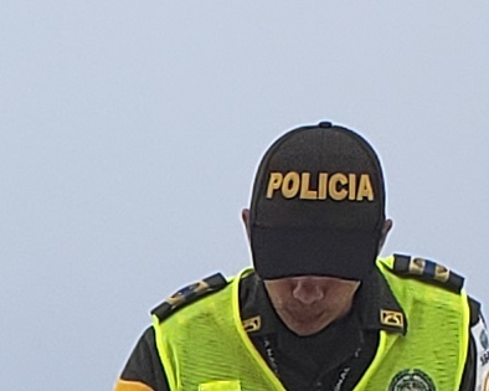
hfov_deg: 14.0
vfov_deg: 10.5
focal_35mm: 130
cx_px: -222
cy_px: 875
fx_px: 1881
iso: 50
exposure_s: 1/758
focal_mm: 4.3
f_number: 2.4
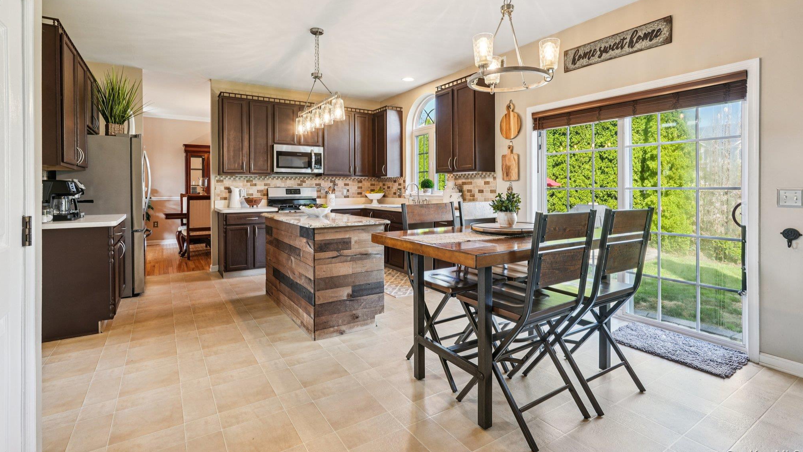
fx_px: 373
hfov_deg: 94.2
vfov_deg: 62.1
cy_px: 193
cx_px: 399
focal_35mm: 18
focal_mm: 16.5
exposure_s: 1/15
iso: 400
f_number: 9
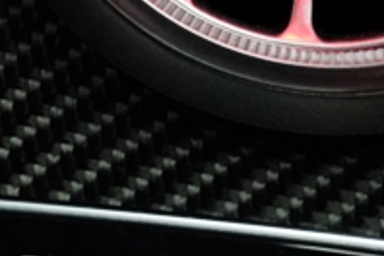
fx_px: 5664
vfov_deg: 2.6
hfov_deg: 3.8
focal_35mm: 531
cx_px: -411
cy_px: -340
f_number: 4
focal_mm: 70
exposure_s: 1/160
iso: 6400
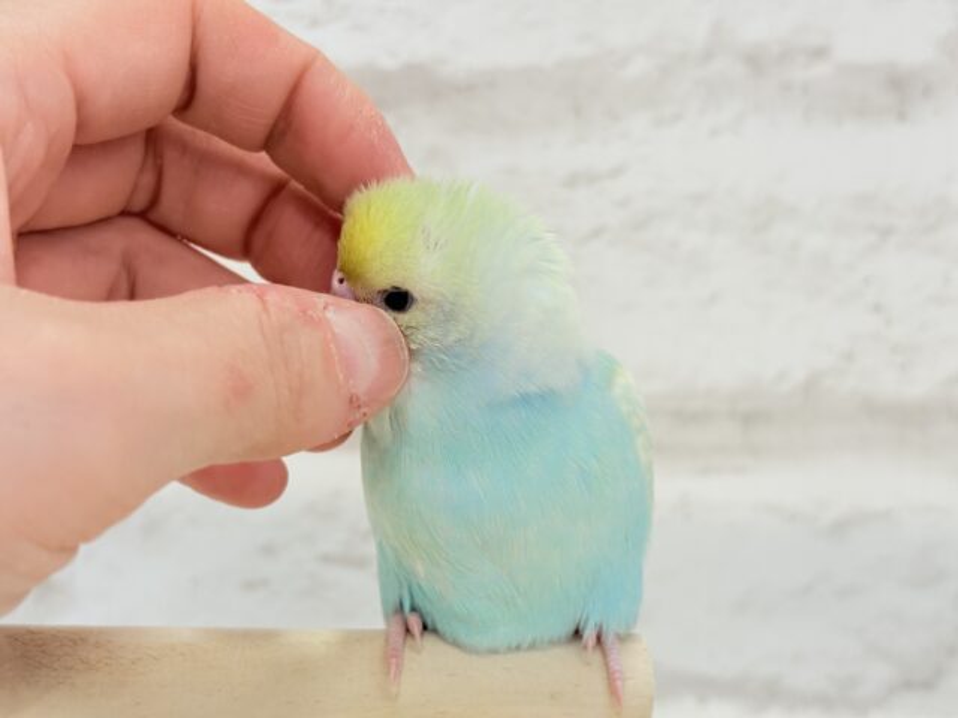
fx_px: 1439
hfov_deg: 36.8
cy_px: 359
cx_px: 479
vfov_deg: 28.0
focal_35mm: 52
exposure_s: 1/100
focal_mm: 5.96
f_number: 1.6
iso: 100
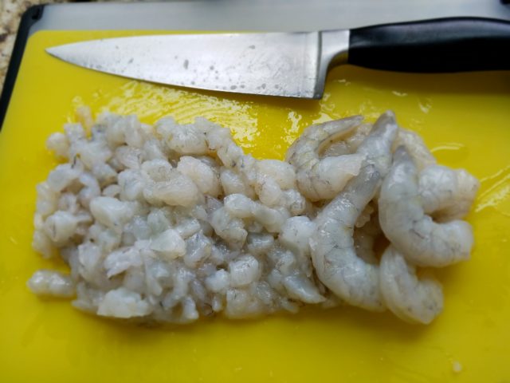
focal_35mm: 26
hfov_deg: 67.3
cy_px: 192
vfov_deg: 53.1
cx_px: 255
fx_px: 383
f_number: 1.7
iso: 50
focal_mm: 4.2
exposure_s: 1/274
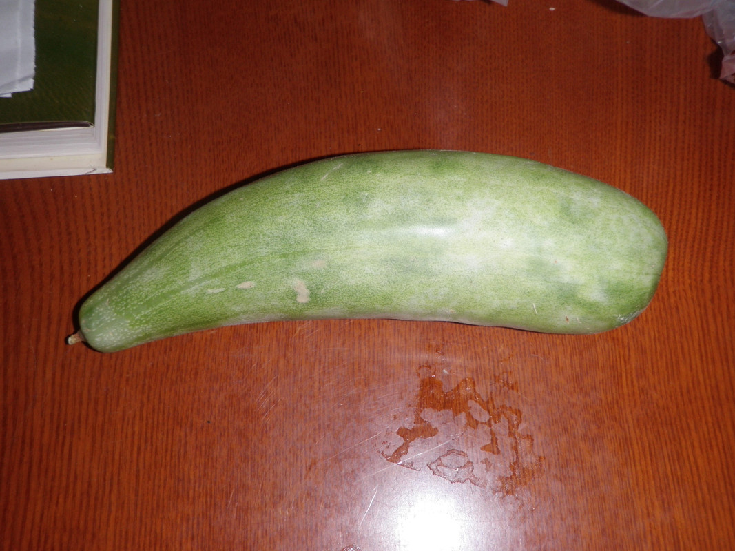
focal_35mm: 36
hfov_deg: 51.4
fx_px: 764
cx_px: 368
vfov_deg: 39.6
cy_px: 276
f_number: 4.1
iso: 100
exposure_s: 1/40
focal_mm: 6.53
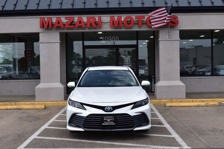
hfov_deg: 43.6
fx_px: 280
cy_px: 74
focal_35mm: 45
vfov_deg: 29.8
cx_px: 112
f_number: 11
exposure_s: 1/500
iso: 320
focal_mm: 30
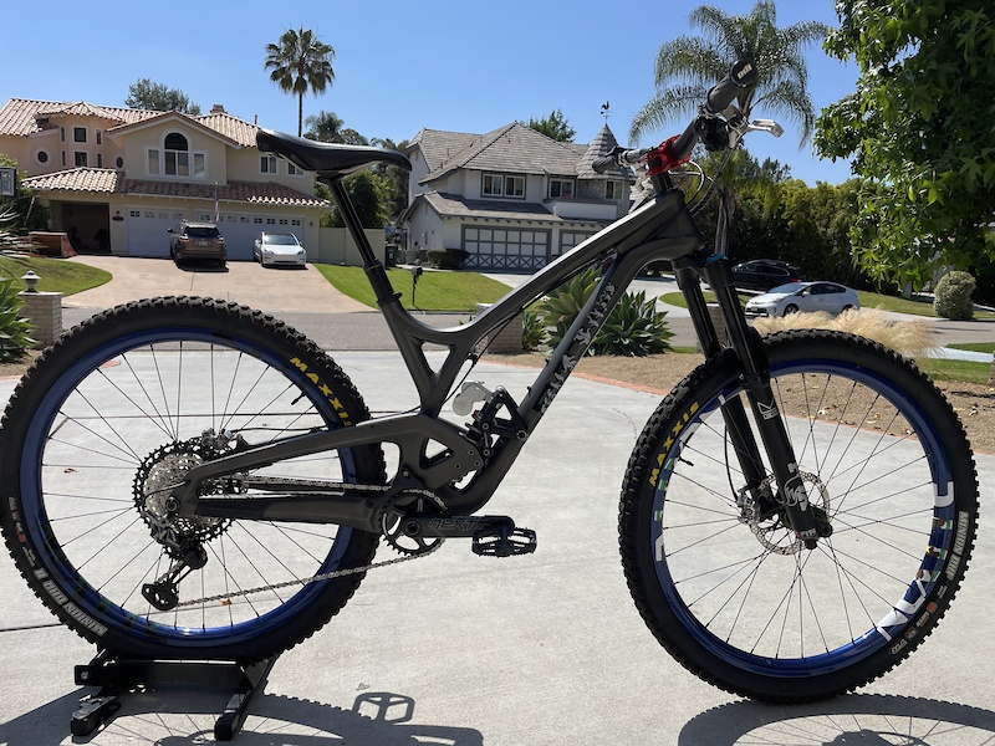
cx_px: 498
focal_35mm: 26
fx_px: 747
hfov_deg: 67.3
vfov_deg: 53.1
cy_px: 373
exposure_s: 1/4651
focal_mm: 4.2
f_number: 1.6
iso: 32
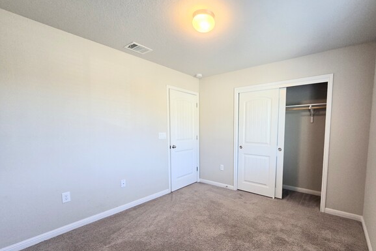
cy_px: 142
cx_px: 208
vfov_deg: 77.0
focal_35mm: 15
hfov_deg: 100.0
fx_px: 157
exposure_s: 1/60
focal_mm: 2.2
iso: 160
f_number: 2.2
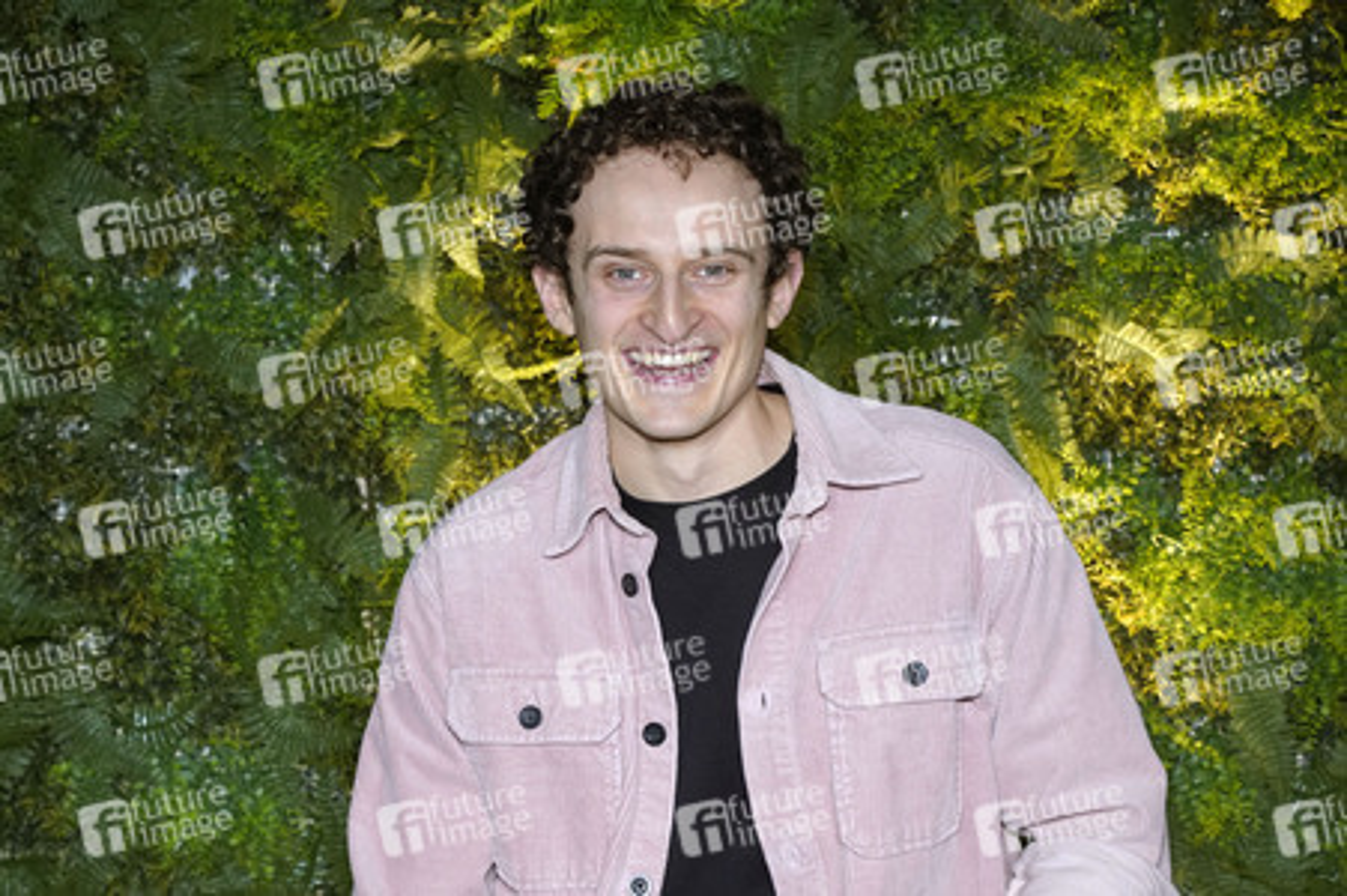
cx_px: 674
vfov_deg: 23.3
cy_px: 448
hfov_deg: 34.5
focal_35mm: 58
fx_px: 2169
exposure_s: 1/160
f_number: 5.6
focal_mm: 58
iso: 2000
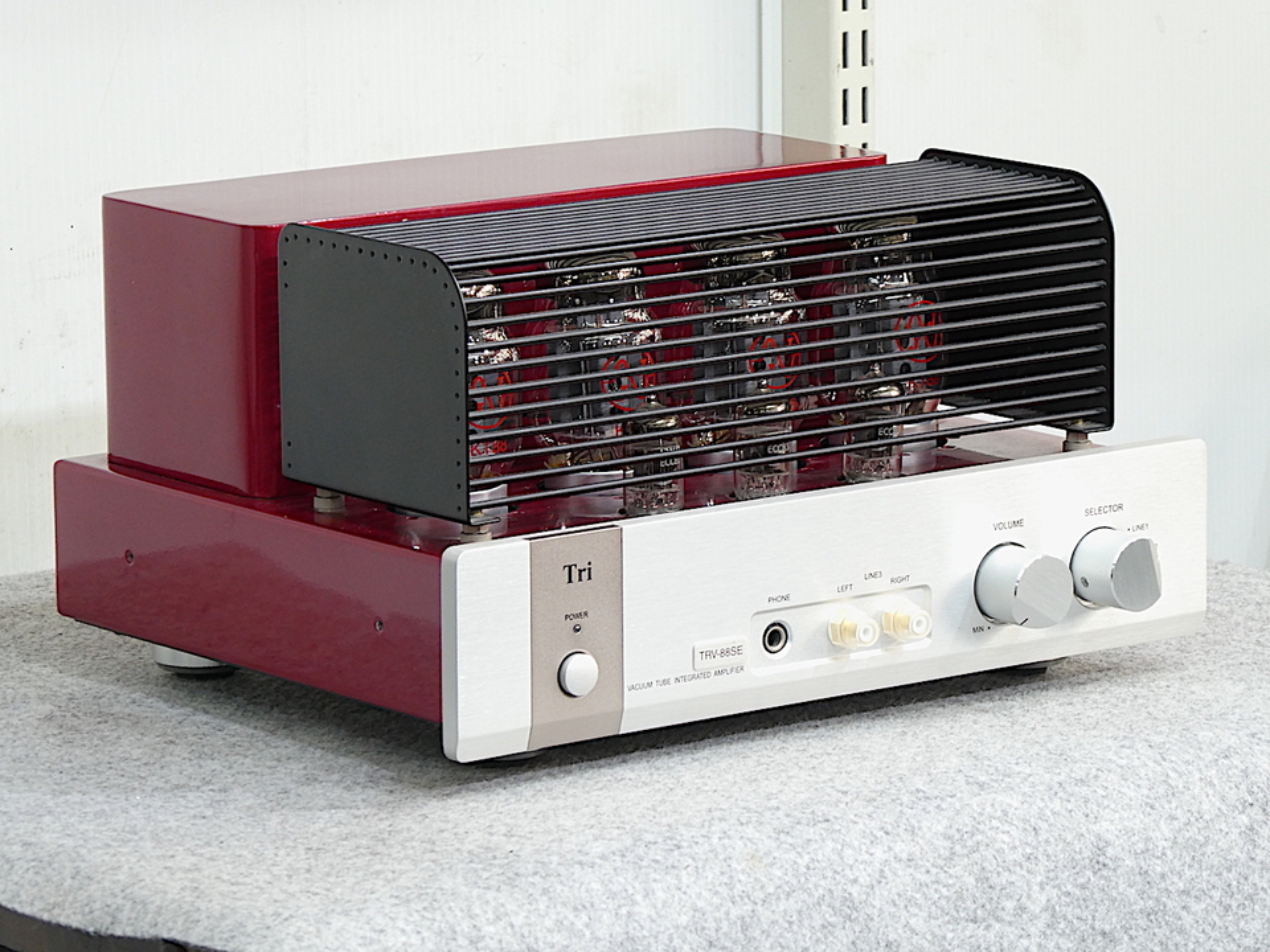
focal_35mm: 185
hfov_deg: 10.7
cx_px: 635
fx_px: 6787
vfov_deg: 8.0
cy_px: 476
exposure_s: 1/6
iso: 200
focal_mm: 33.2
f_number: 5.6
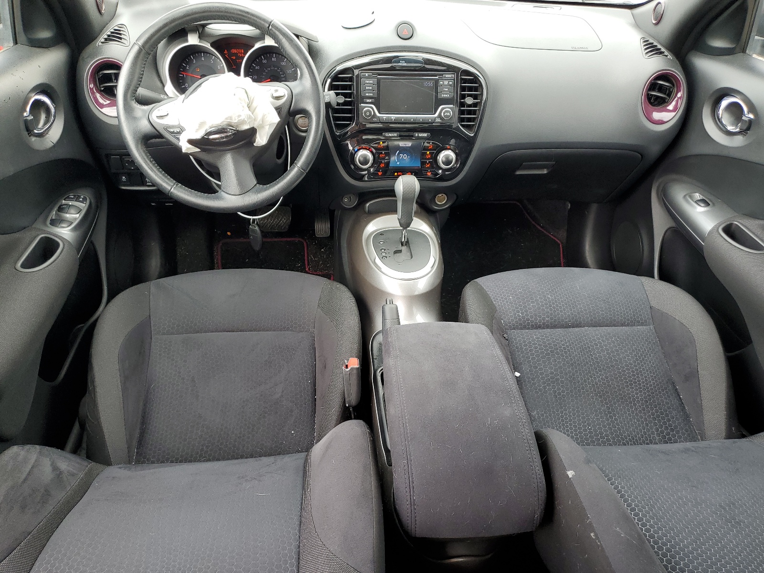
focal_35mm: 26
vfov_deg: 53.1
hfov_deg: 67.3
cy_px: 286
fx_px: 574
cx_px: 382
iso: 50
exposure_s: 1/192
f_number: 1.5
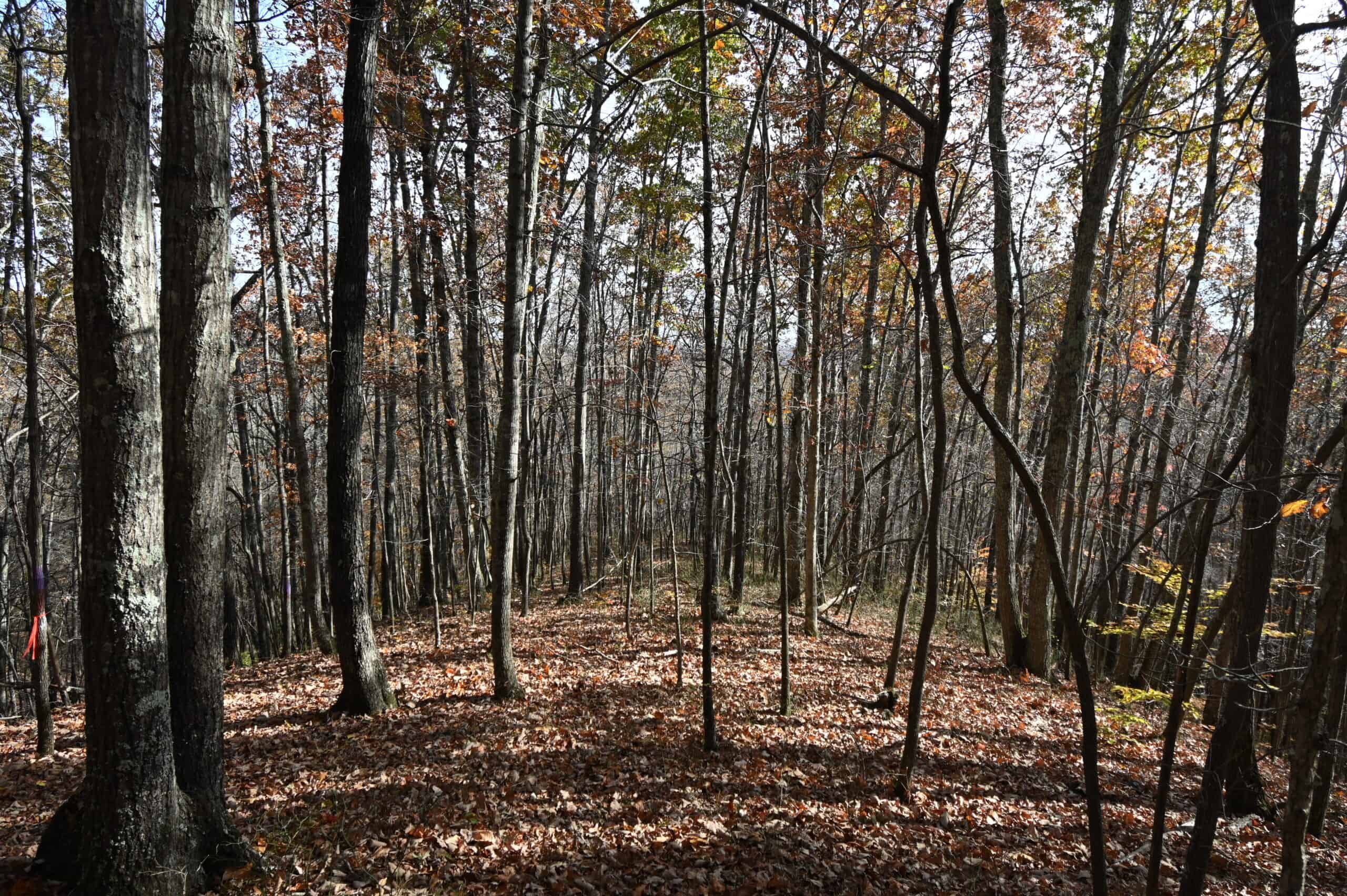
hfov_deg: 78.6
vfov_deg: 57.2
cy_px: 448
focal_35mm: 22
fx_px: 823
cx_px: 674
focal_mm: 15
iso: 160
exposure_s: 1/250
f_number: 5.6
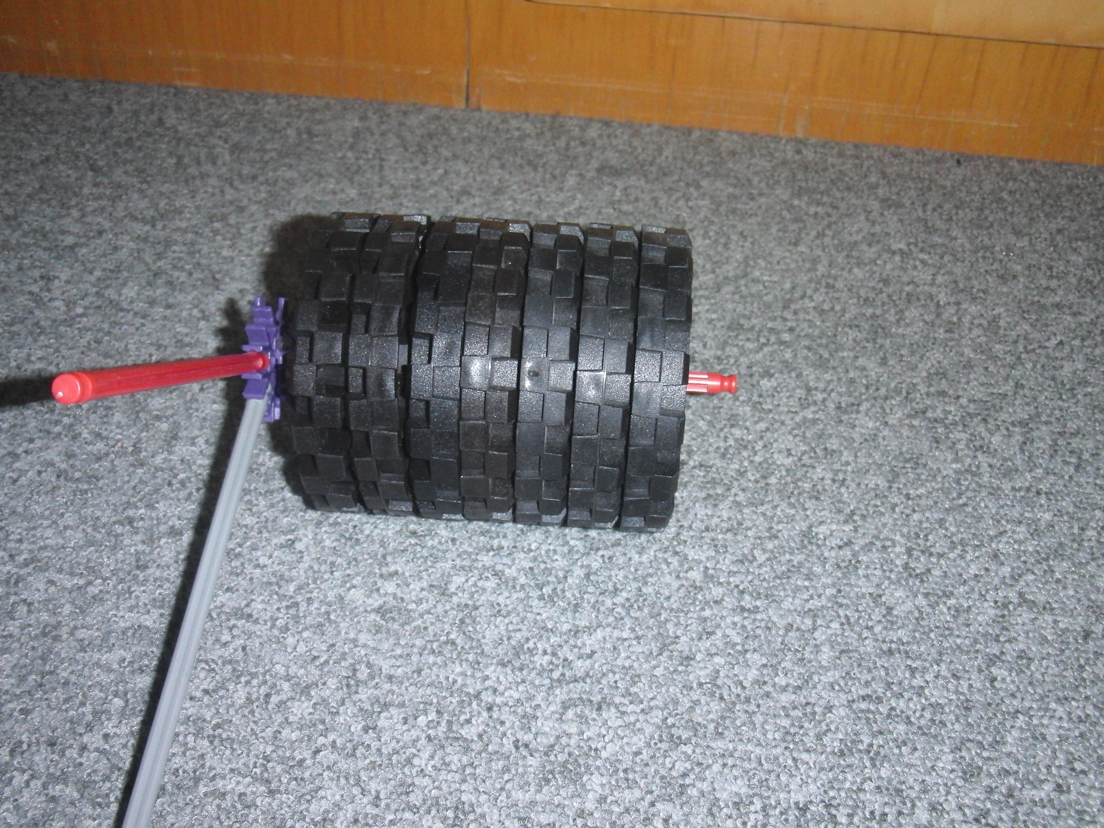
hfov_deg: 49.0
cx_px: 552
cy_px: 414
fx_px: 1212
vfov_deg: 37.7
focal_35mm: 38
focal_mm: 6.66
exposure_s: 1/40
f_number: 3.9
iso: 250
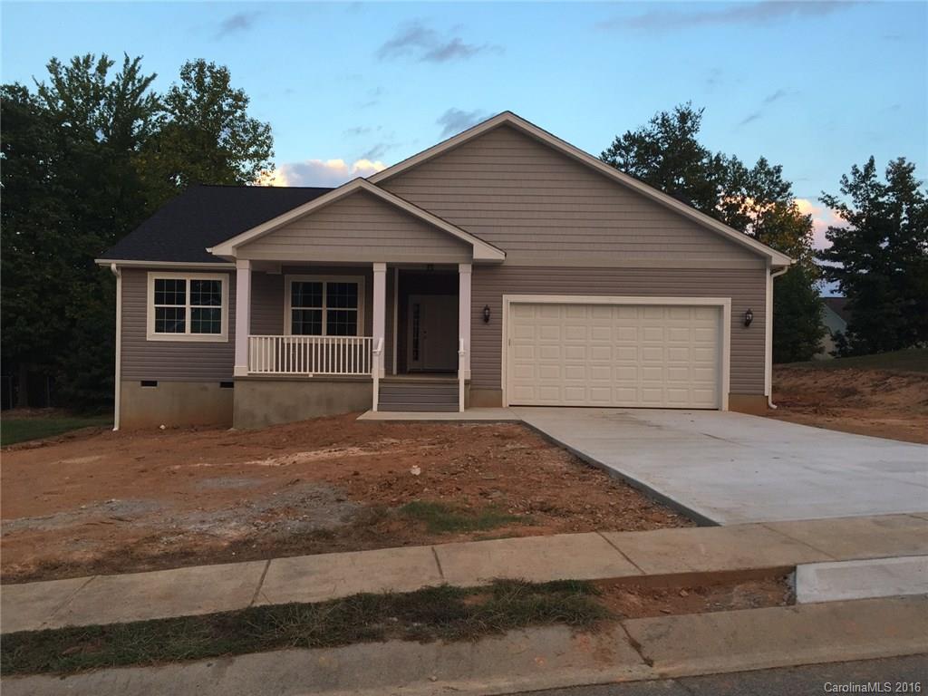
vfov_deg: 48.2
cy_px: 348
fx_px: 777
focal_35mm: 29
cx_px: 464
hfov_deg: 61.7
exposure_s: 1/120
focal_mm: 4.15
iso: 40
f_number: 2.2
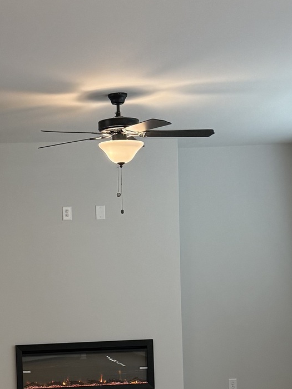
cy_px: 331
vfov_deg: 24.2
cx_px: 39
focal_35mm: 79
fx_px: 889
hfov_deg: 18.4
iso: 160
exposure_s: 1/207
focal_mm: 6.76
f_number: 1.78
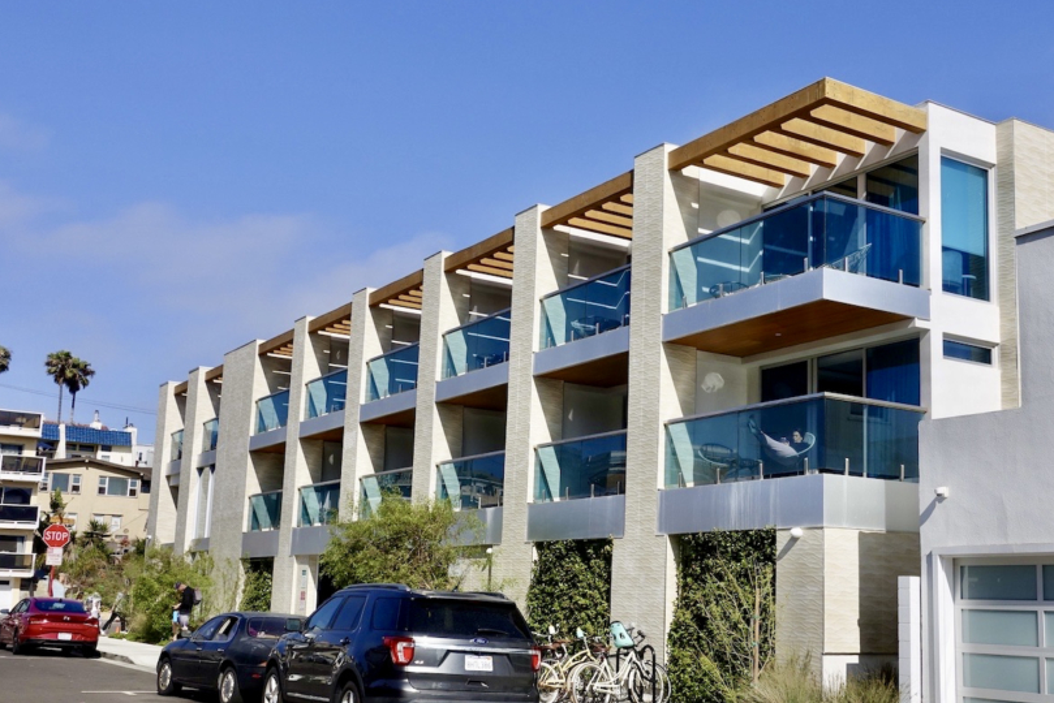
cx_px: 644
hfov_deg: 46.1
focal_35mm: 42
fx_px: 1230
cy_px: 399
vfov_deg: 31.9
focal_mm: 12.2
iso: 125
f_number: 5.6
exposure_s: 1/800
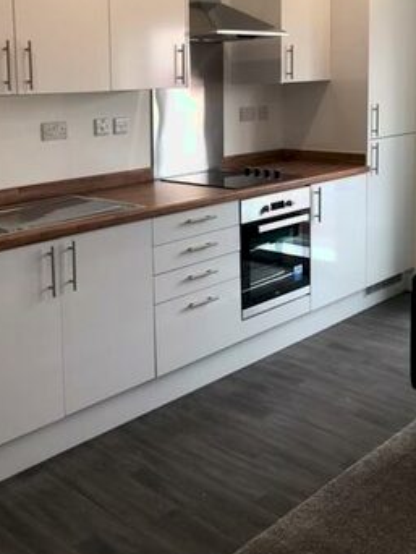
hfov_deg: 32.9
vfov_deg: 43.1
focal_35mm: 43
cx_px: 100
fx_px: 688
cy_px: 174
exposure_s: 1/50
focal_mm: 3.99
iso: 20
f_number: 1.8
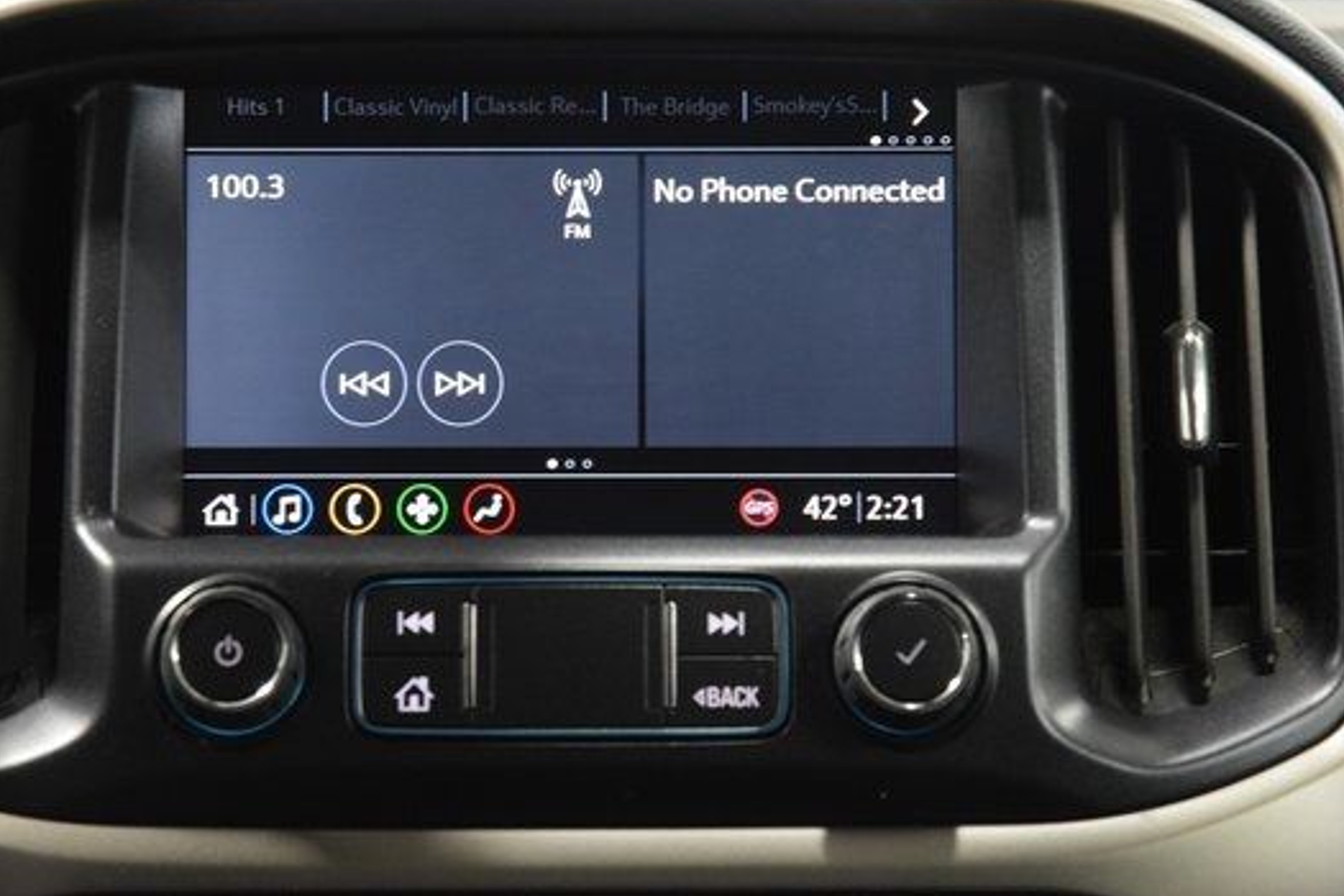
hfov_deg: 16.0
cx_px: 566
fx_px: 4778
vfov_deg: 10.7
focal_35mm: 128
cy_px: 365
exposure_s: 1/30
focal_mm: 70
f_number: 4.5
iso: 3200
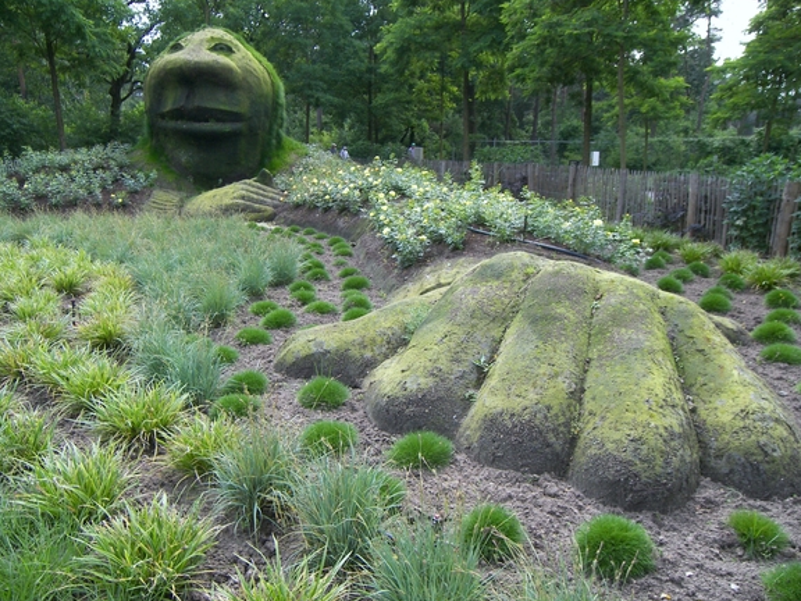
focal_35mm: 25
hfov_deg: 69.4
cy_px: 306
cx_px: 392
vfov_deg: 54.9
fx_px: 578
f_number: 2.8
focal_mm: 5
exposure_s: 1/400
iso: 100
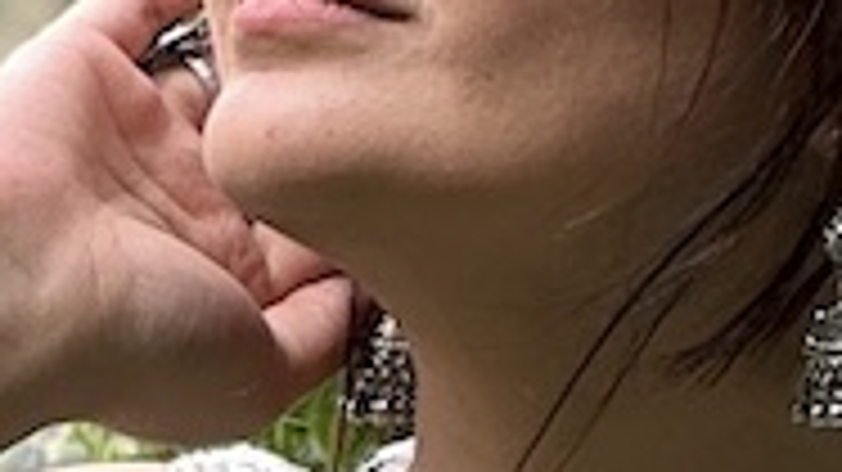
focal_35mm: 638
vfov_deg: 1.9
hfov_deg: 3.4
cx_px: 777
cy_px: 2351
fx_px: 14238
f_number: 2.8
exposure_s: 1/99
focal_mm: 9
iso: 25
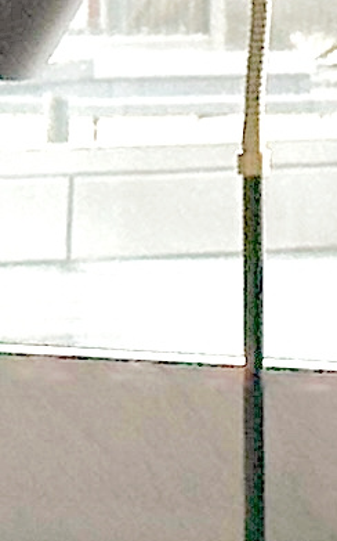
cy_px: -268
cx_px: 1691
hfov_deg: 2.4
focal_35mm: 525
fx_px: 7723
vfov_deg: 4.0
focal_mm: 6.86
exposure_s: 1/1541
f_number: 1.78
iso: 64
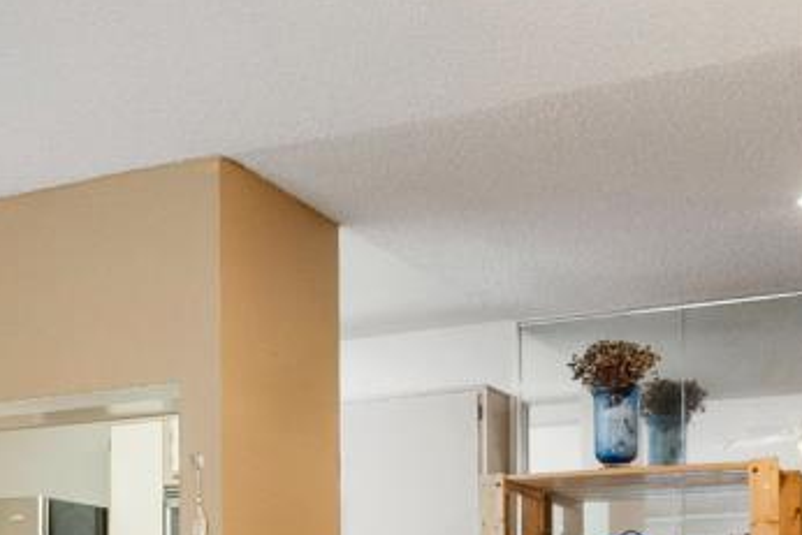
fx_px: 1449
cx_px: -60
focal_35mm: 65
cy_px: 498
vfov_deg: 20.5
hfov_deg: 28.4
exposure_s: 1/2.5
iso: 320
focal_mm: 10
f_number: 8
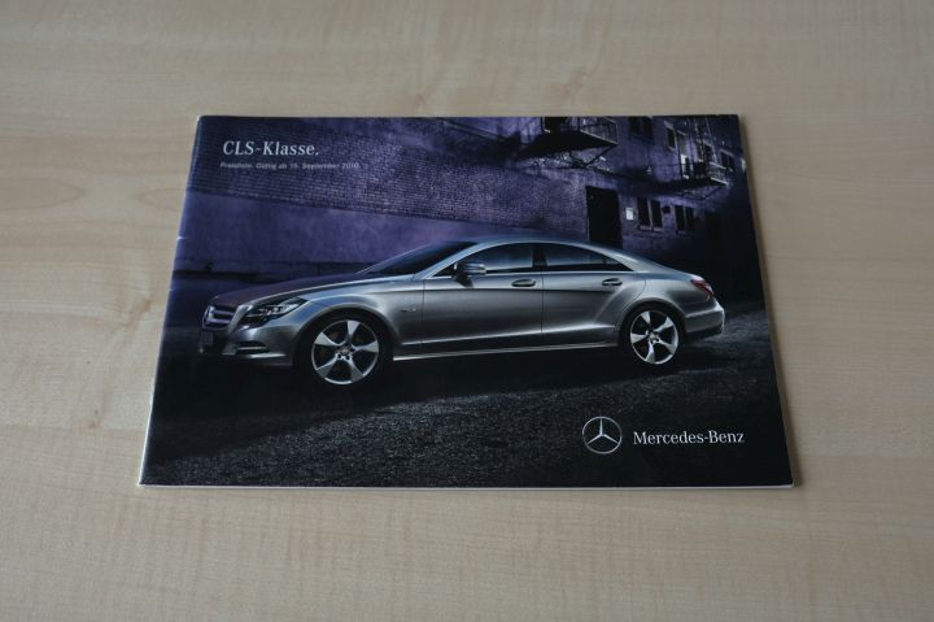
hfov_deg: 54.5
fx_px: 907
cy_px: 311
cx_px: 467
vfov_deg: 37.8
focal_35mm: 35
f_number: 6.4
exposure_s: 1/40
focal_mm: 23.3
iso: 800
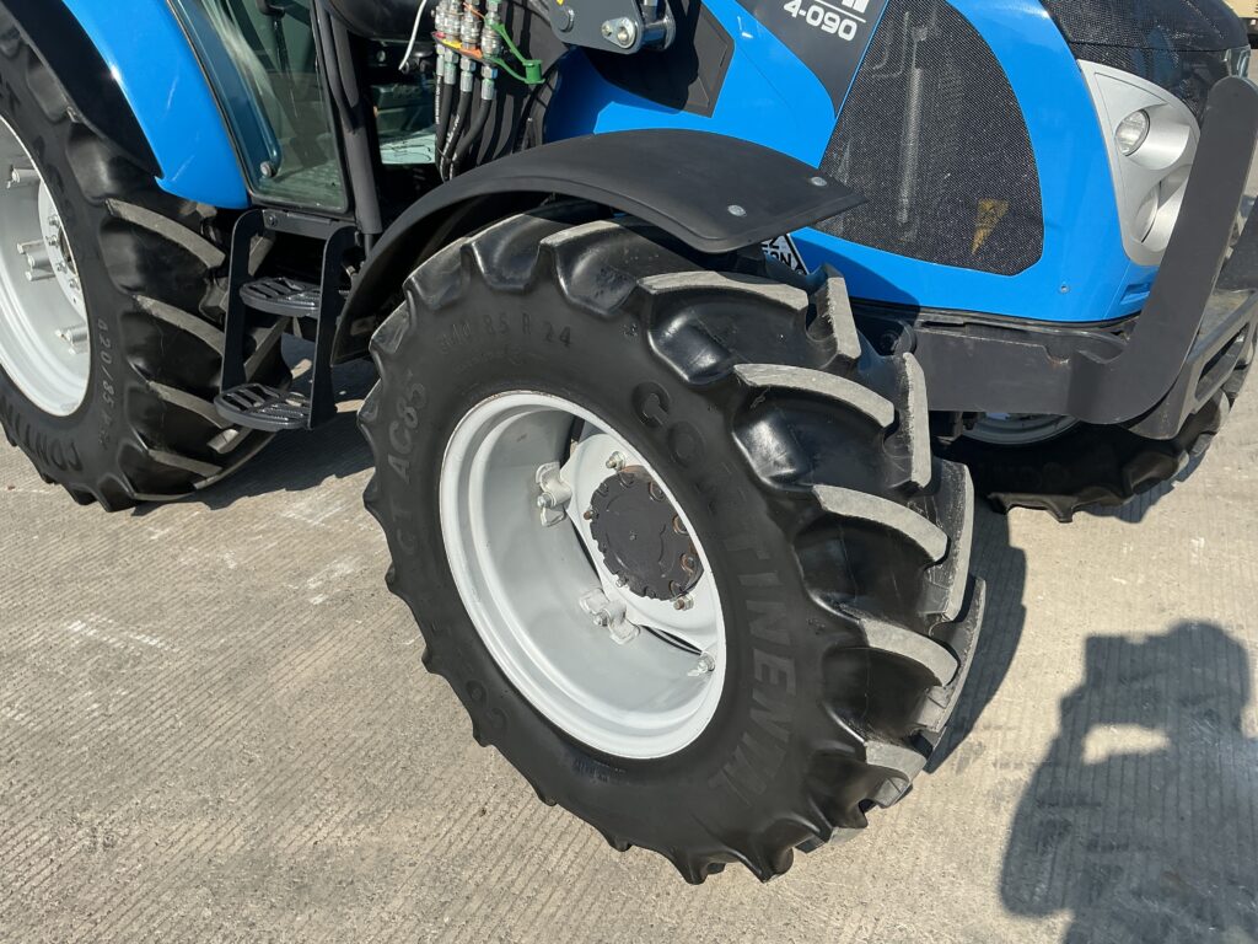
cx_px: 629
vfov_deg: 49.7
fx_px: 1018
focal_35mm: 28
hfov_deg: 63.4
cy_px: 472
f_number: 1.8
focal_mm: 3
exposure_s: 1/1377
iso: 25
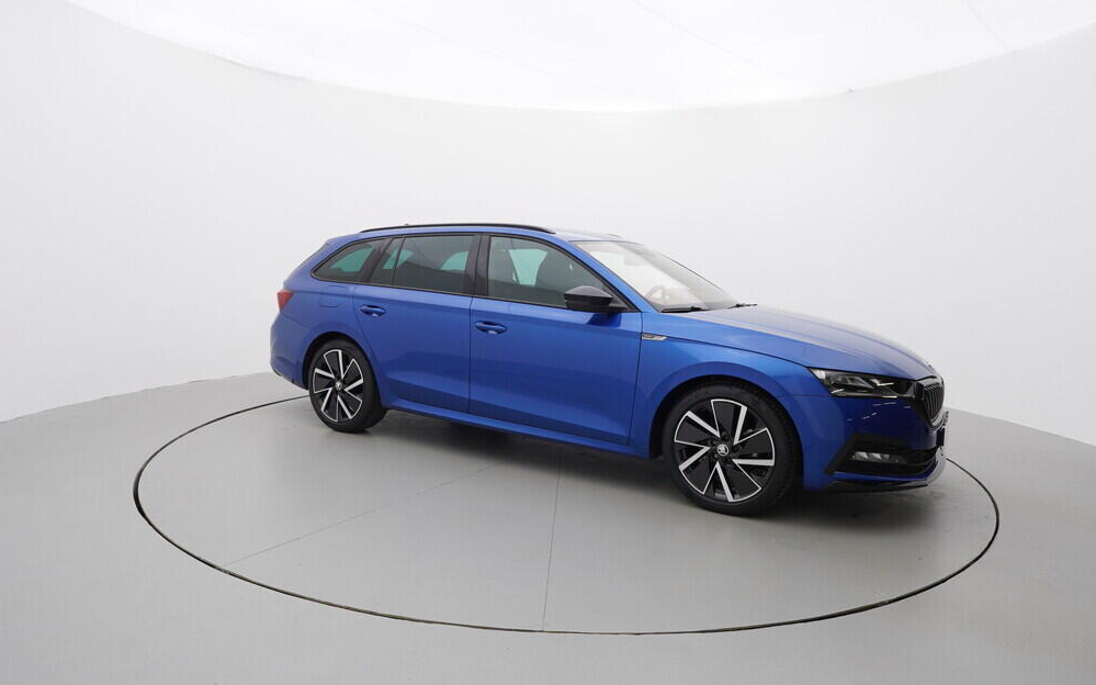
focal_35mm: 24
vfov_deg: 51.9
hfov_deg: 75.9
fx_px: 702
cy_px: 319
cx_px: 547
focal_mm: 15
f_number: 5.6
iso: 200
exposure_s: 1/80
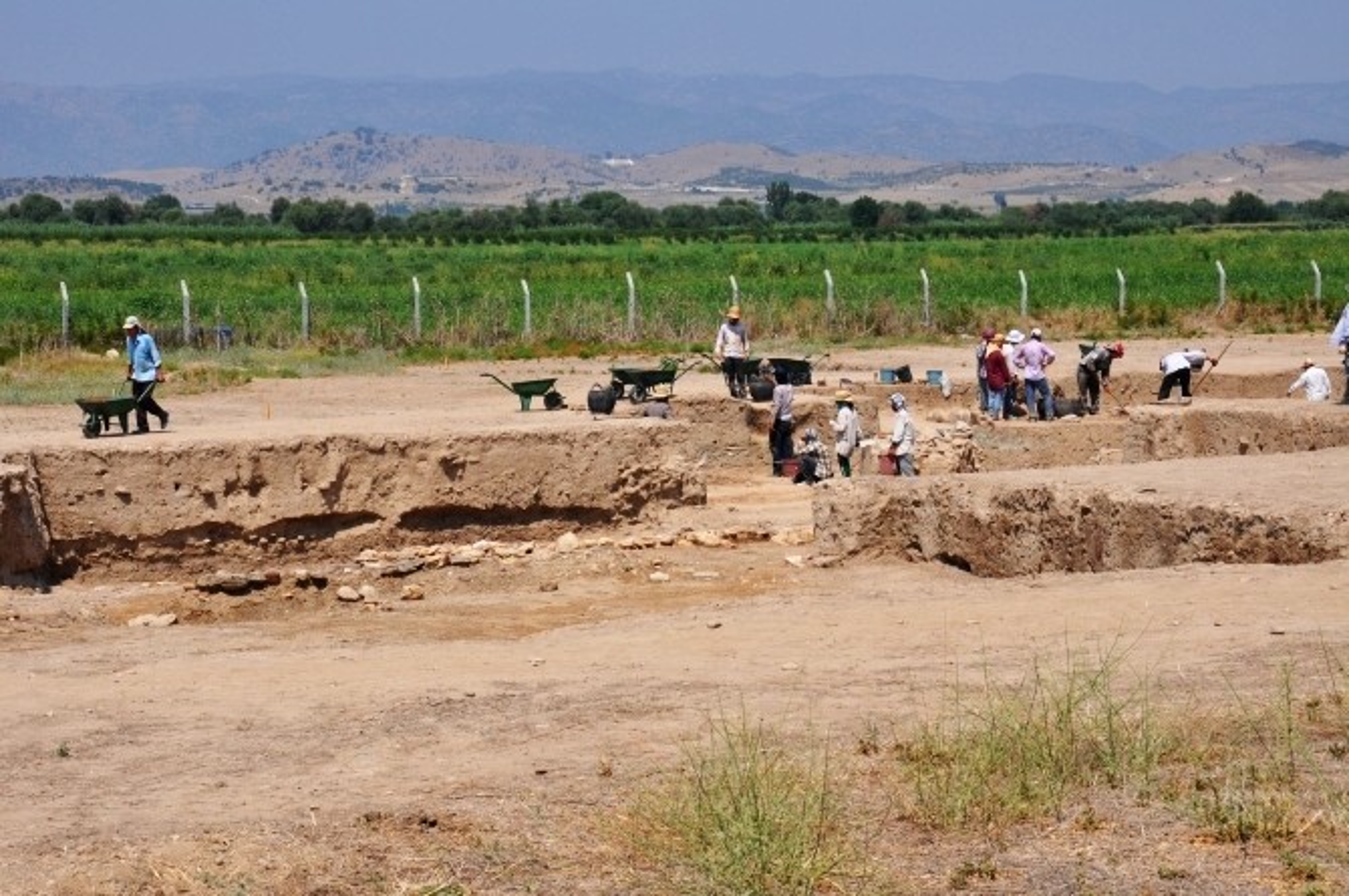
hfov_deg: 27.0
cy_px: 448
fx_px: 2807
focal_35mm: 75
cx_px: 674
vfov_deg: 18.1
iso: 200
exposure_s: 1/200
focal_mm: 50
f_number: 14
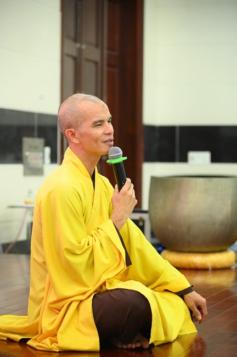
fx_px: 1187
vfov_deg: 17.1
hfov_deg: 11.4
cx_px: 118
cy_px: 178
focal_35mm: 120
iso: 6400
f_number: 4
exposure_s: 1/160
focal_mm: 120
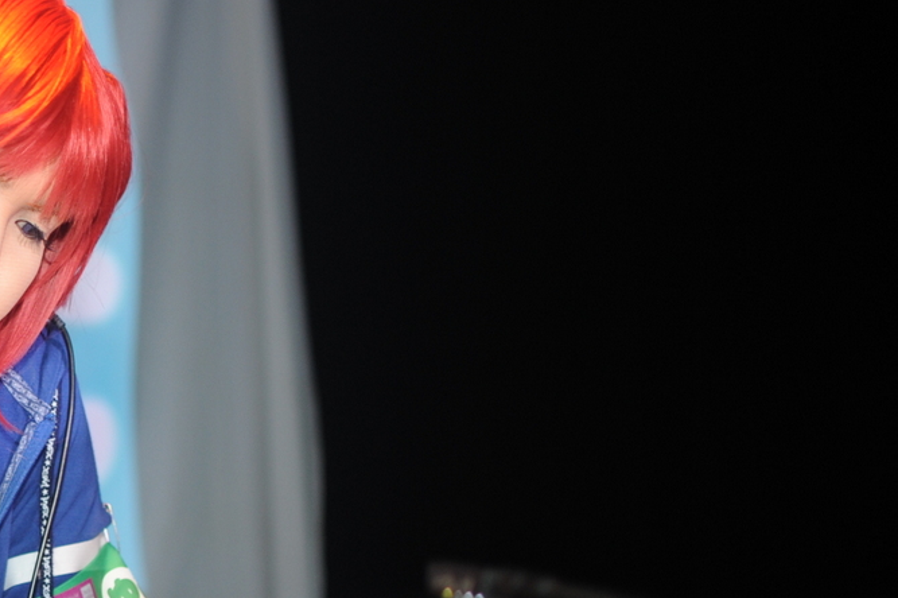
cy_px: 460
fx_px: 2094
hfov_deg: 22.5
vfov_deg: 16.2
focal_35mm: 84
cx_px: -152
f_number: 1.8
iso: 800
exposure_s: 1/60
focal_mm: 35
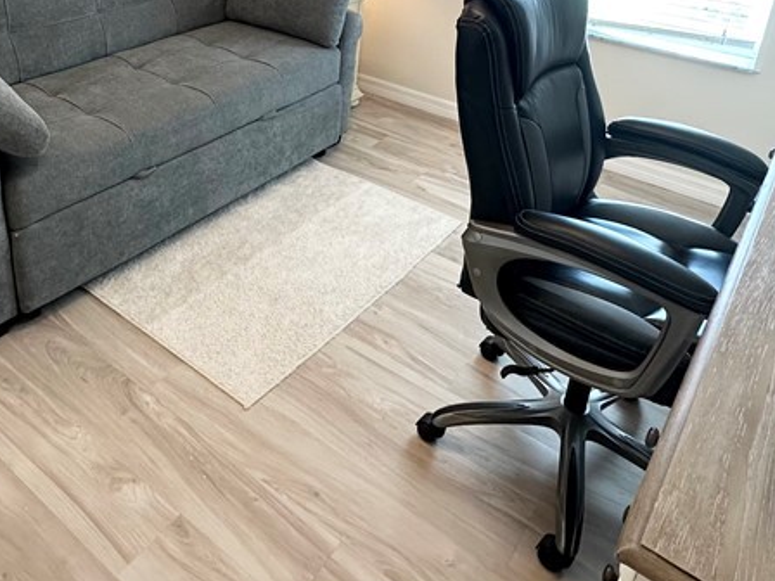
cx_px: 279
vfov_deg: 41.2
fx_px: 716
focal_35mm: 32
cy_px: 74
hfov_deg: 56.0
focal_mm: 2.22
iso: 160
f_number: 2.2
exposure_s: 1/60
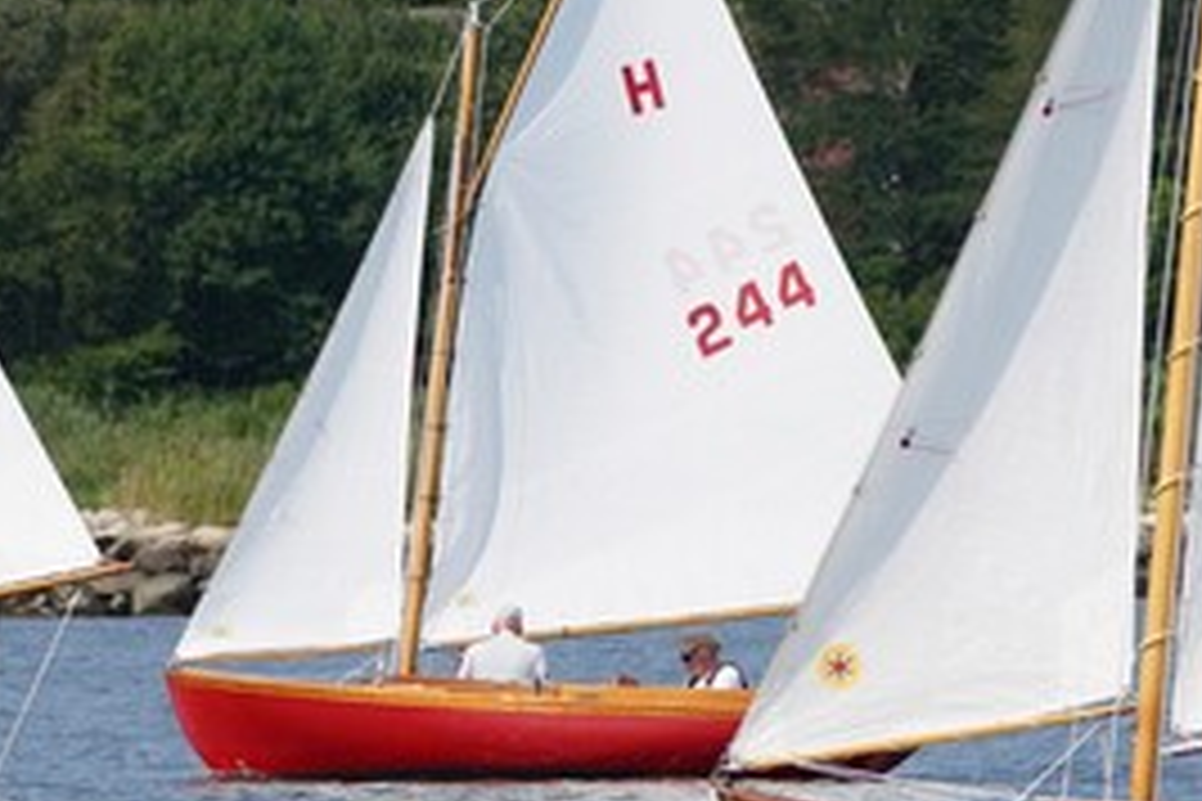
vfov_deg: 2.0
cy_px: 295
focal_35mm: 673
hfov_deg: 3.1
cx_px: 563
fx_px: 22469
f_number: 5
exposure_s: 1/1250
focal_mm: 150
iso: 160
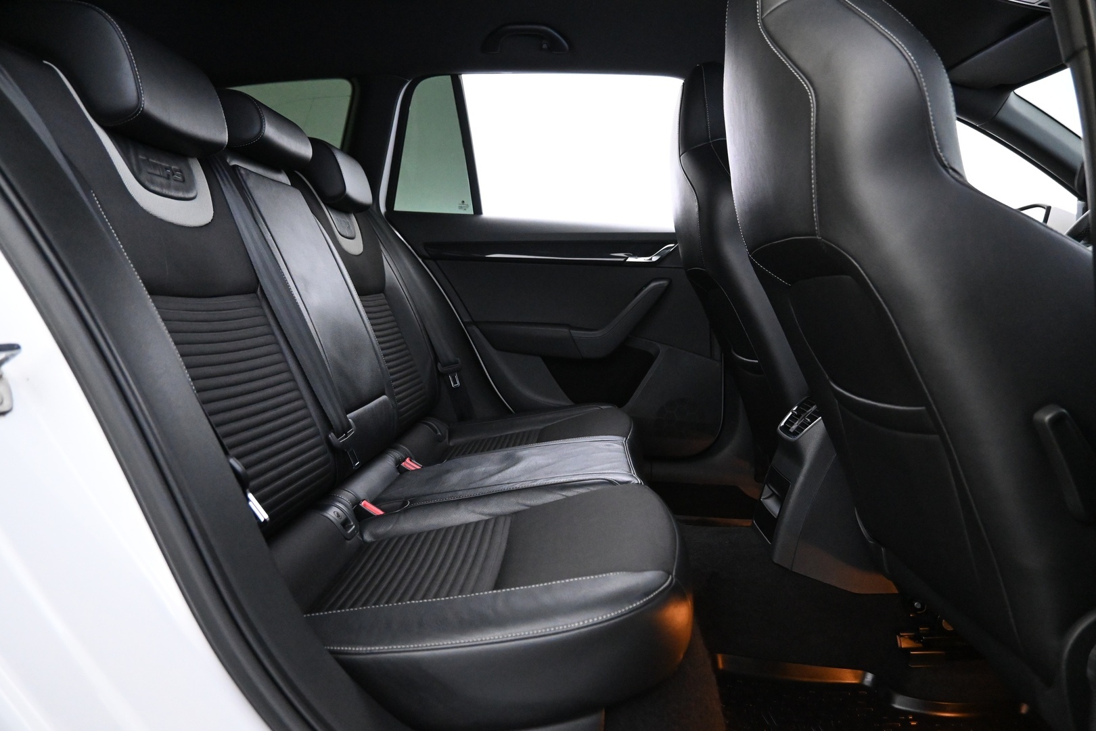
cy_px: 366
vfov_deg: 53.1
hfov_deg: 73.7
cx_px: 548
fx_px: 731
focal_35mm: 24
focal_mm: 16
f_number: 3.5
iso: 5000
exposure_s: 1/25
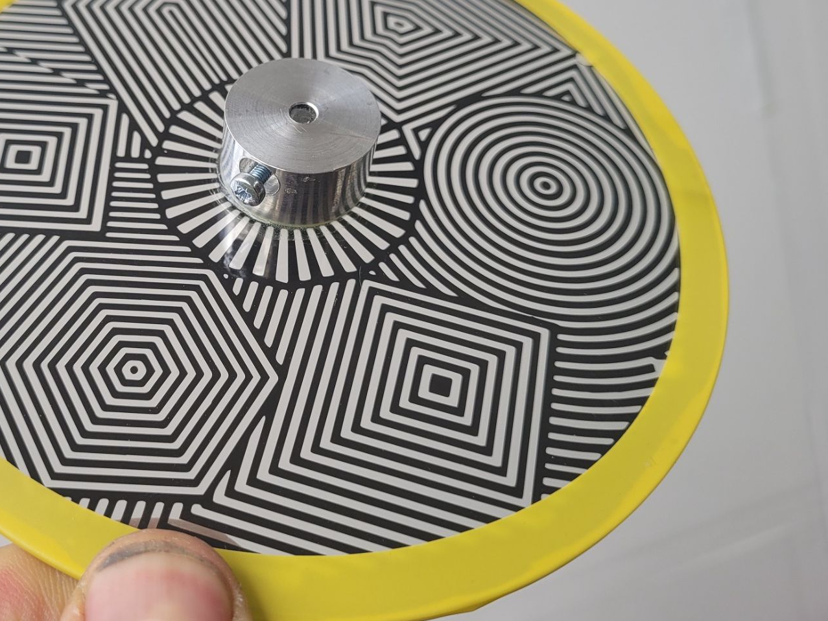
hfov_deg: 47.6
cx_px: 235
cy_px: 194
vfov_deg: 37.2
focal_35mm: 38
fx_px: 909
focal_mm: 5.4
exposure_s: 1/109
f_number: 1.8
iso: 40
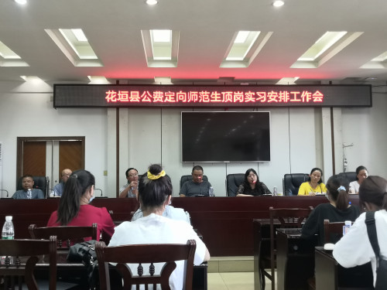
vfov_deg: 37.7
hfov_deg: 49.0
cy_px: 145
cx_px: 194
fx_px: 425
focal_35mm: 38
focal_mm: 3.95
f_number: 1.8
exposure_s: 1/33.3
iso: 200
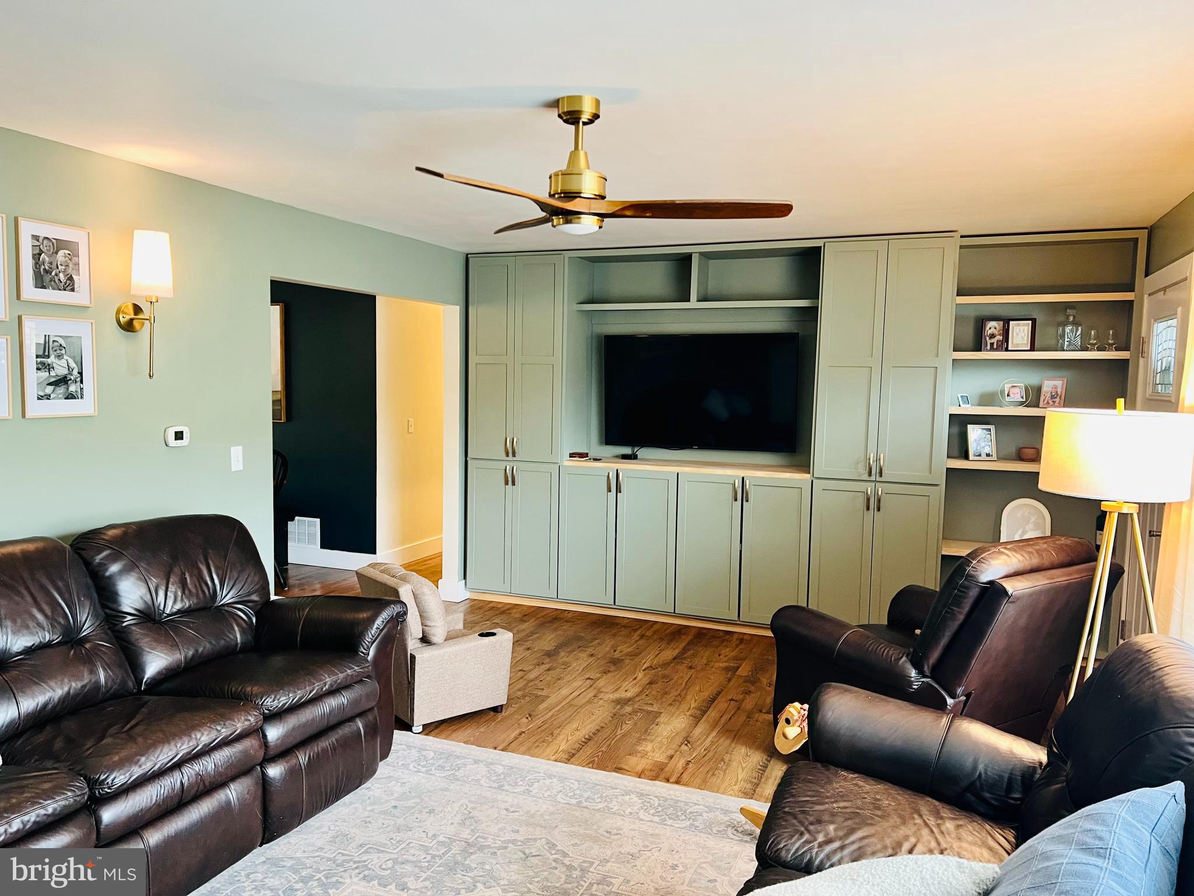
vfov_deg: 53.1
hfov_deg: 67.3
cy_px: 448
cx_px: 597
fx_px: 897
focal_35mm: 26
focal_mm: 5.7
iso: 250
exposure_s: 1/60
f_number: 1.5
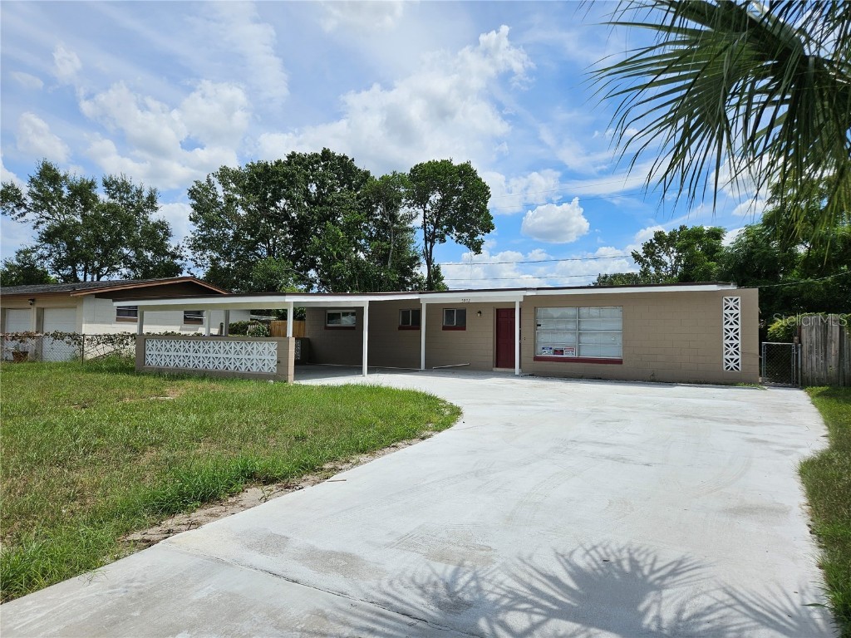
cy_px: 319
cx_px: 426
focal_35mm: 23
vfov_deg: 58.9
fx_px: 565
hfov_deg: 73.9
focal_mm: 5.4
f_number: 1.8
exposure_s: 1/4043
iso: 25
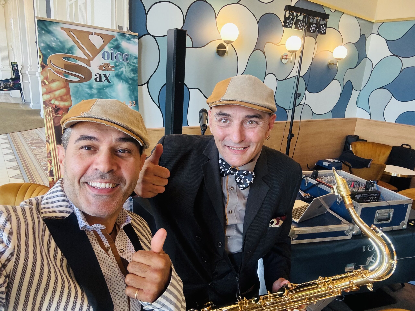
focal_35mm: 23
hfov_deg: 73.9
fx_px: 276
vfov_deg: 58.9
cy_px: 156
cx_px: 208
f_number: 1.9
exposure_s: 1/50
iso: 160
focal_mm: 2.69
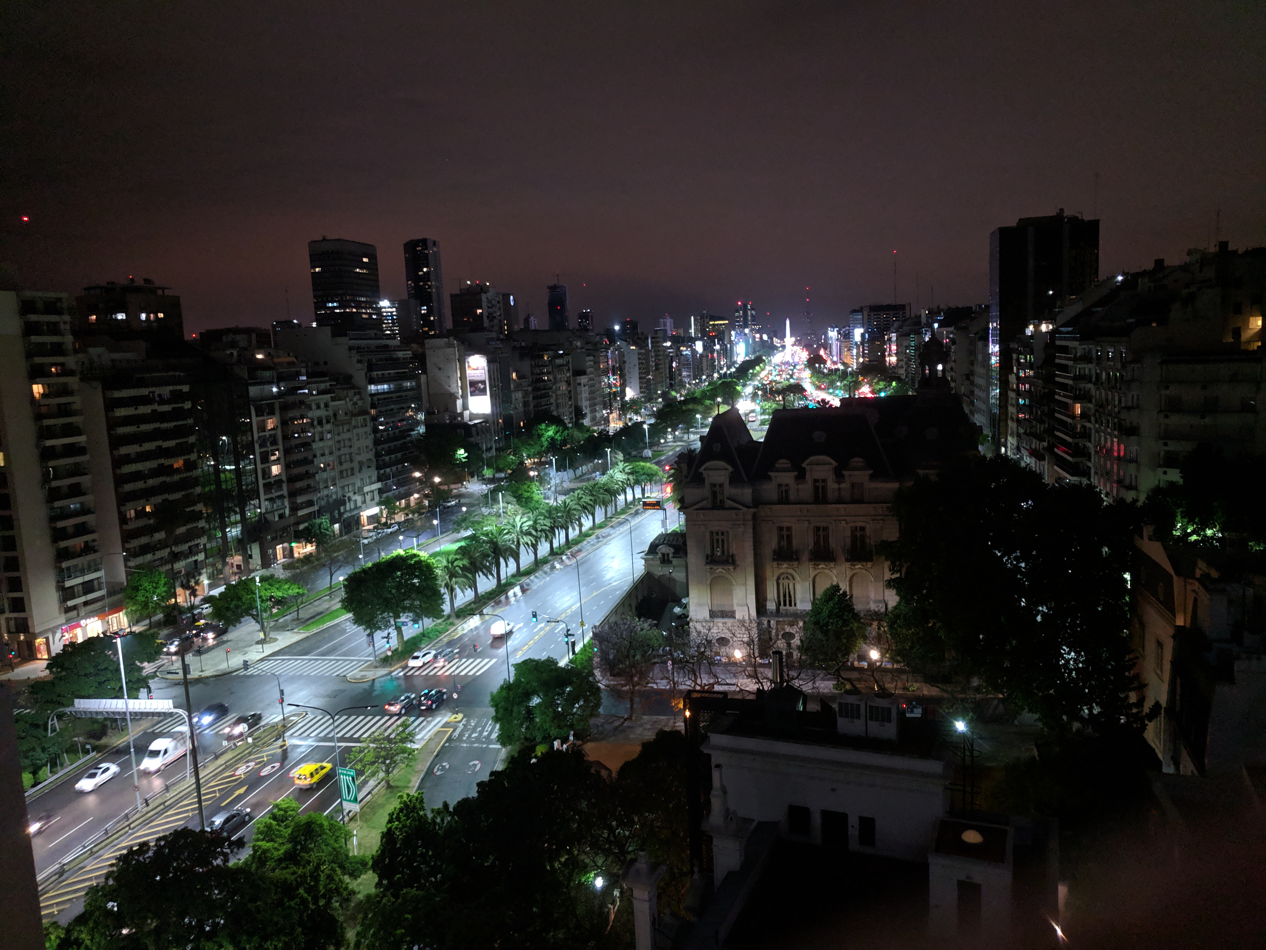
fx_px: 951
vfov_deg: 53.1
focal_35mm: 26
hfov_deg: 67.3
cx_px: 633
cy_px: 475
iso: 1150
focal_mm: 4.67
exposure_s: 1/20
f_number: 2
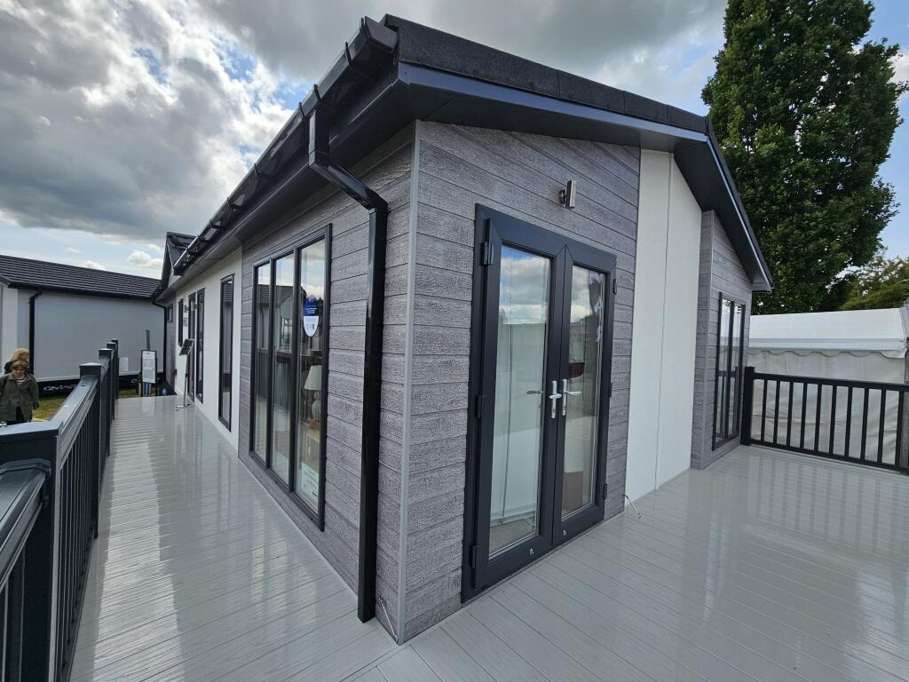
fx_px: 341
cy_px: 341
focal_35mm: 13
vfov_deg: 89.9
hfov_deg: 106.2
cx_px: 454
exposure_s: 1/1994
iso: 50
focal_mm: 2.2
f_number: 2.2
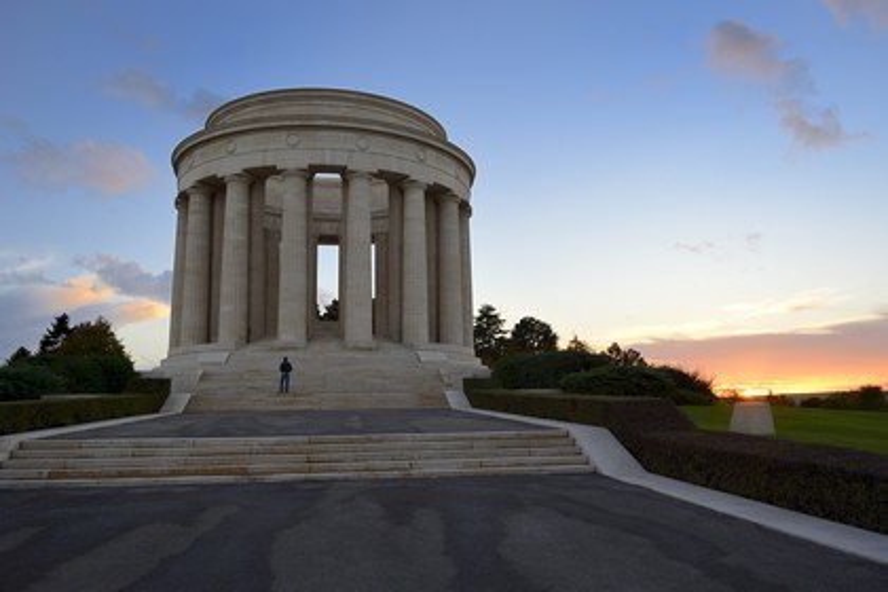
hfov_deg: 67.4
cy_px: 296
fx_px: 666
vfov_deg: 47.9
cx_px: 444
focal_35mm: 27
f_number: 5.6
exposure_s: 1/125
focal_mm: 27
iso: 200
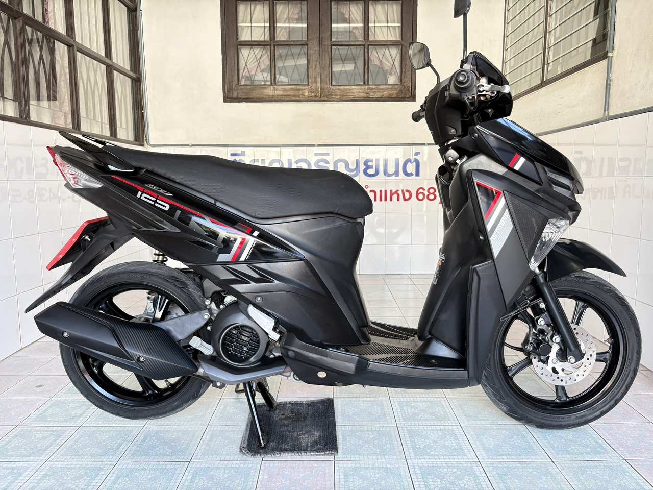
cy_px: 245
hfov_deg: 67.3
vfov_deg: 53.1
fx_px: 490
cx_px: 326
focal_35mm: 26
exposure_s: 1/78
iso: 125
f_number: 1.6
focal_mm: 5.96
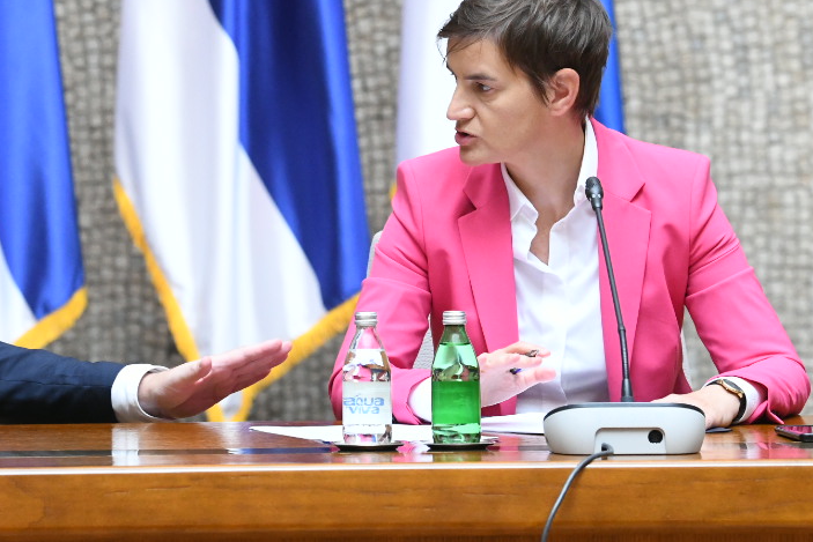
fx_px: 7024
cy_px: 49
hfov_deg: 6.6
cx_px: 132
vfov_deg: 4.4
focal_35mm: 311
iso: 4000
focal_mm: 135
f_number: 5
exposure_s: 1/200
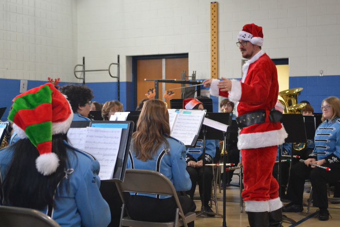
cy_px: 124
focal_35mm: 66
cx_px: 163
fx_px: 624
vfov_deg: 20.6
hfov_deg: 30.5
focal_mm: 38
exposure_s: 1/125
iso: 3200
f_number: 5
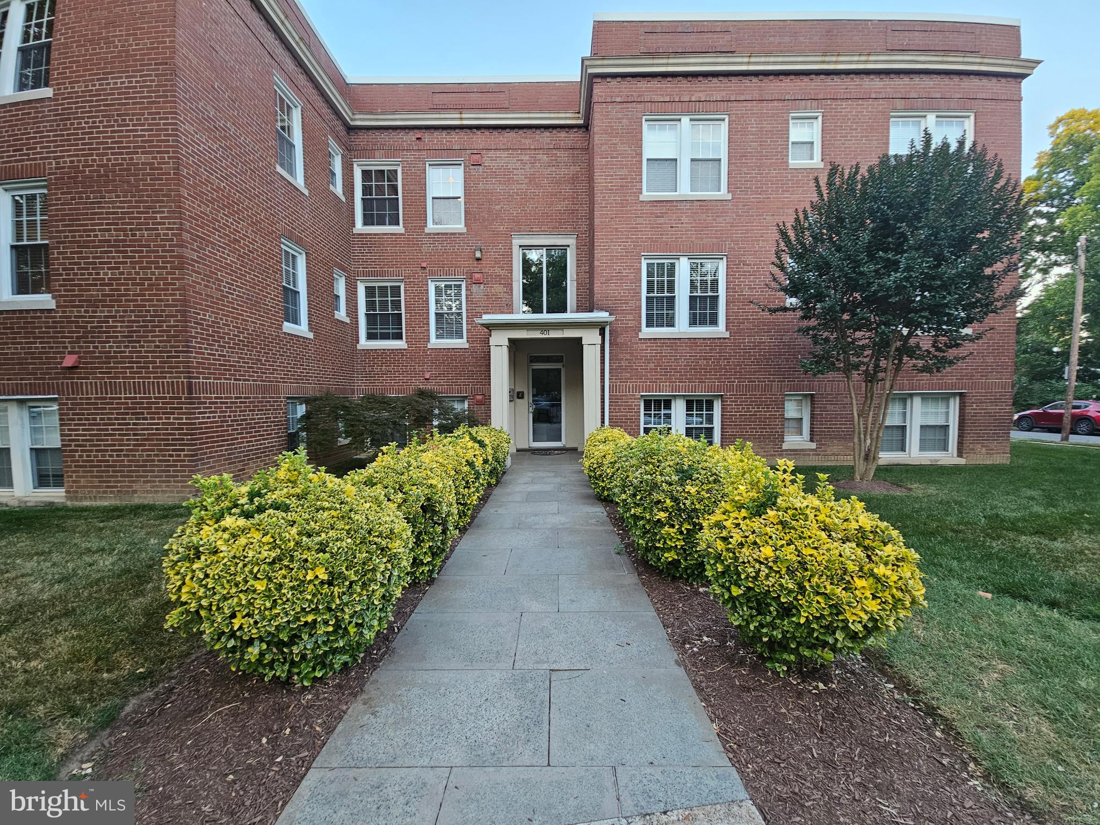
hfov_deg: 106.2
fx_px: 413
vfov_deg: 89.9
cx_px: 550
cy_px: 412
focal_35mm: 13
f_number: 2.2
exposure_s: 1/60
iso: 80
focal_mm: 2.2
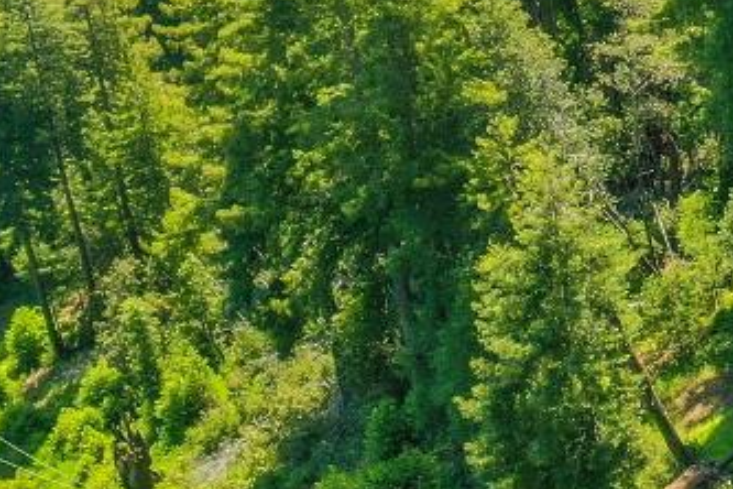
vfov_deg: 10.9
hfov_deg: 14.1
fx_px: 2565
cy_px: 150
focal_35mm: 126
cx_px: 1398
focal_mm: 10.26
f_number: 5
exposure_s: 1/25
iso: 100
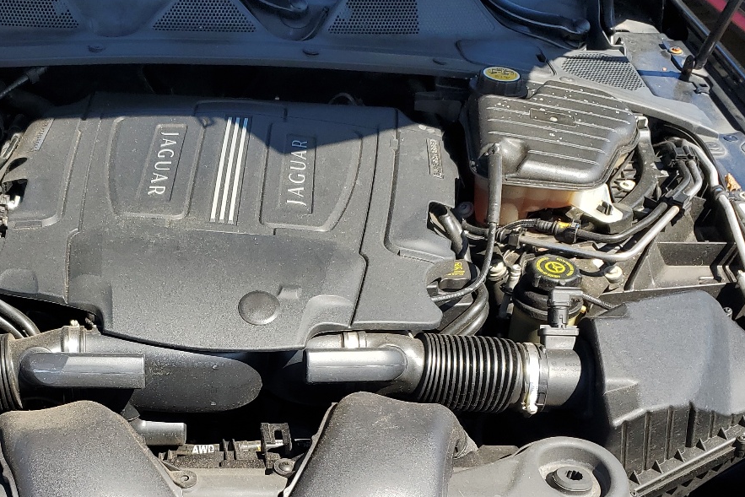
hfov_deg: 39.5
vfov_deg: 26.9
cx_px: 211
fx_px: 1014
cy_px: 417
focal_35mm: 49
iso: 50
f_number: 1.5
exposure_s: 1/1000
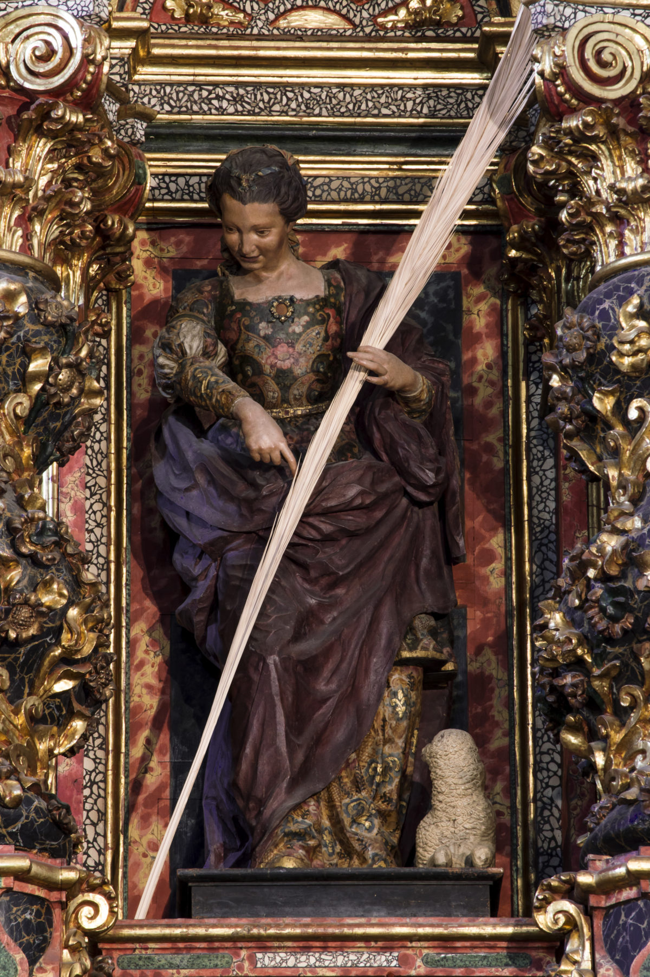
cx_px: 325
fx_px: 7326
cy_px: 488
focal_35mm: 270
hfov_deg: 5.1
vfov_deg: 7.6
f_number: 14
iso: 200
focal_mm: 180
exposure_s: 2.5
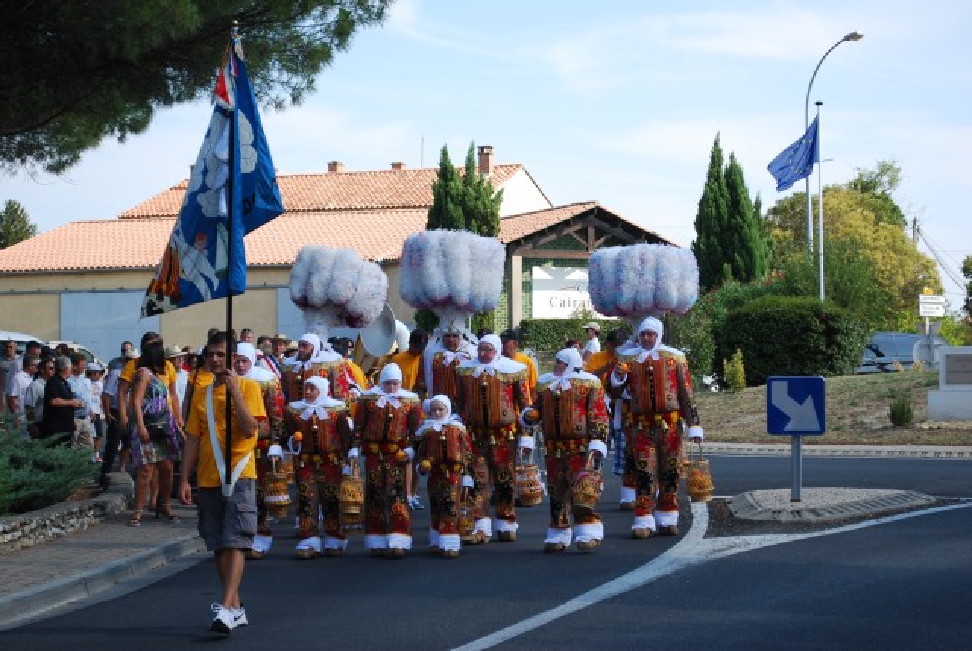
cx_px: 486
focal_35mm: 82
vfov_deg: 16.6
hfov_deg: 24.6
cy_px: 326
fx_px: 2231
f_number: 6.3
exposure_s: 1/160
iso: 100
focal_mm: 55
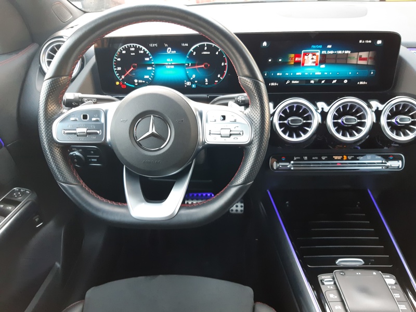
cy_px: 156
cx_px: 208
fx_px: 312
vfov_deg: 53.1
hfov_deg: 67.3
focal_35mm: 26
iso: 250
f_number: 1.7
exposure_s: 1/50
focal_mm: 3.92
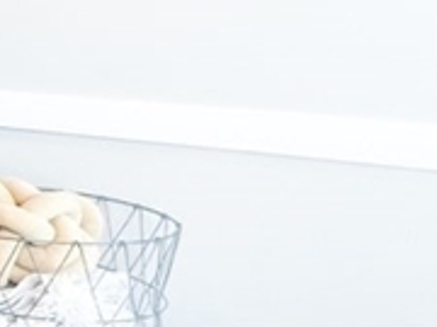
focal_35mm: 74
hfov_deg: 15.4
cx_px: -590
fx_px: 934
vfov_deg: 19.8
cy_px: 90
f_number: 1.8
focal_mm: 1.57
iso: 160
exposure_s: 1/120
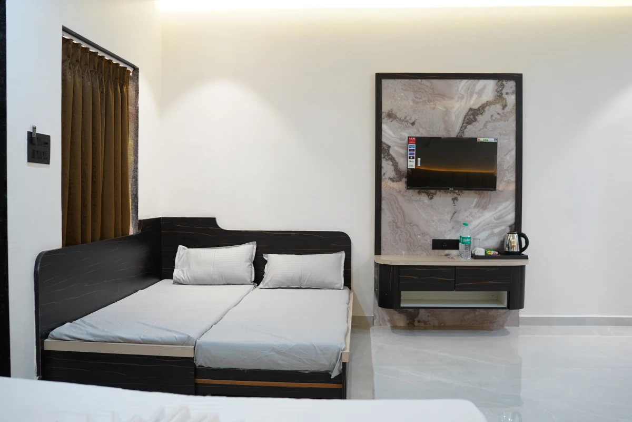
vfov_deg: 37.9
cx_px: 316
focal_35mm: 35
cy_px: 211
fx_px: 614
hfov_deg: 54.4
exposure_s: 1/125
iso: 1000
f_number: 3.2
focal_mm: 35
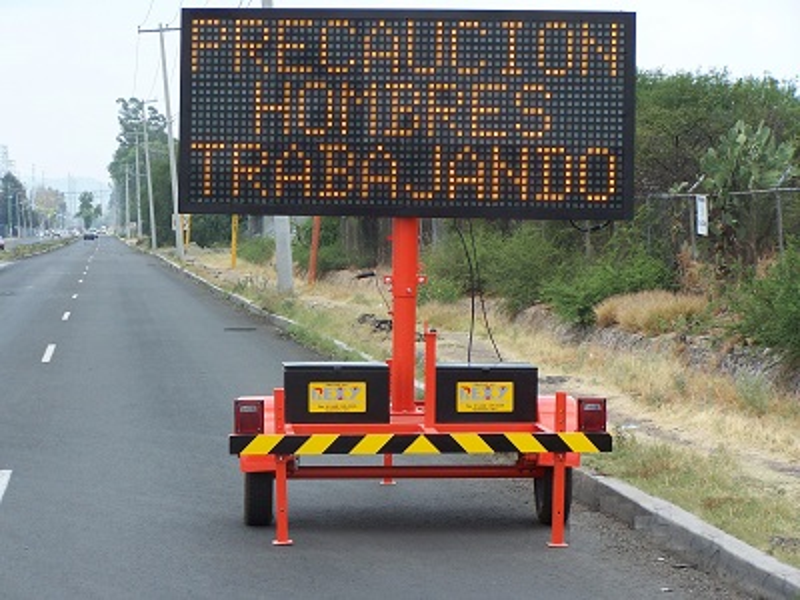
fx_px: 2704
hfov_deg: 16.8
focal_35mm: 117
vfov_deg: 12.7
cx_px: 400
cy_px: 300
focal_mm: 19.4
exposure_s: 1/750
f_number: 3.2
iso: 80
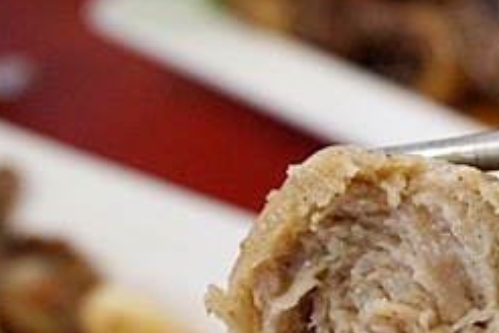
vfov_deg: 12.7
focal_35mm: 106
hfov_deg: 18.7
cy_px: 362
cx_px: 509
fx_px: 1469
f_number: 5.6
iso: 1250
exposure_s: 1/60
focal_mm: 28
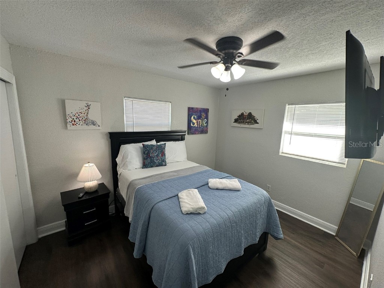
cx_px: 192
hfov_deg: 102.1
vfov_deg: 85.7
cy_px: 144
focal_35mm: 14
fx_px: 155
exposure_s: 1/120
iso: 125
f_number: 2.2
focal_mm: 2.22
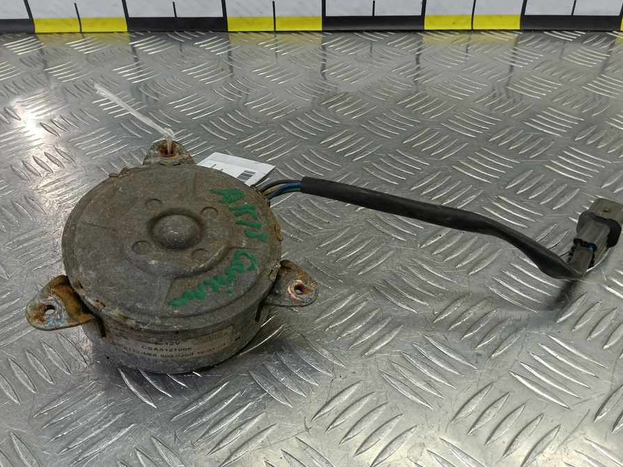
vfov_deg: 45.4
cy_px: 239
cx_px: 318
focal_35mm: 31
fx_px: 558
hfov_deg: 58.3
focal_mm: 4.11
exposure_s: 1/50
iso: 94
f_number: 1.6
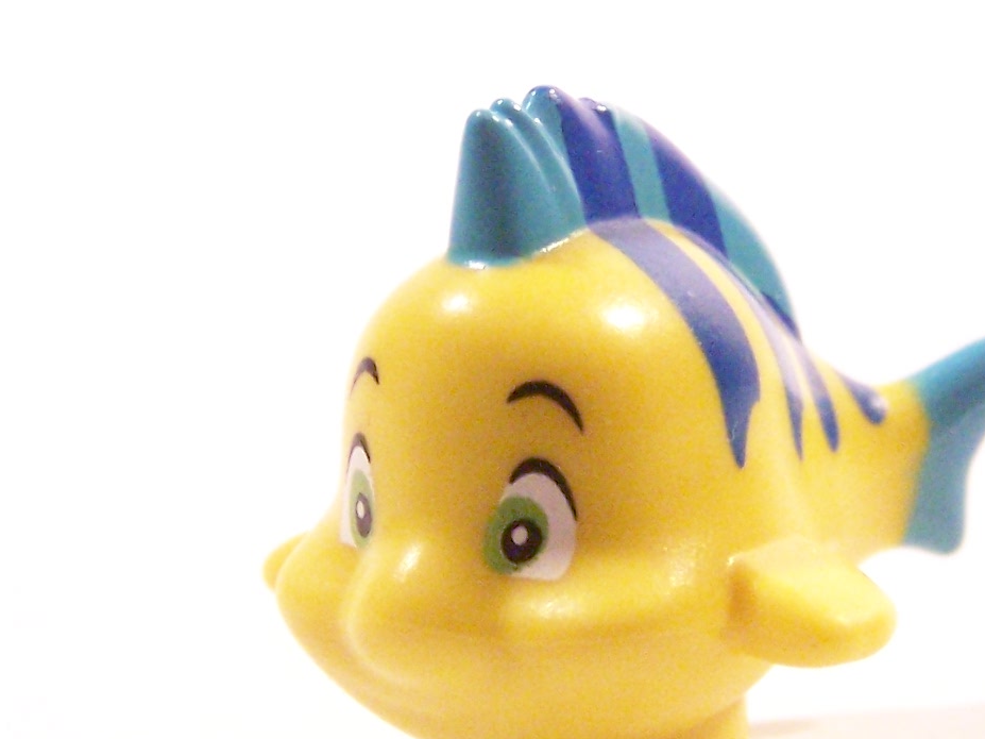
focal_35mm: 164
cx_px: 684
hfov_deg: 12.0
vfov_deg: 9.0
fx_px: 4666
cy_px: 431
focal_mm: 9.8
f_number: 3.6
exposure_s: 1/30
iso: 400
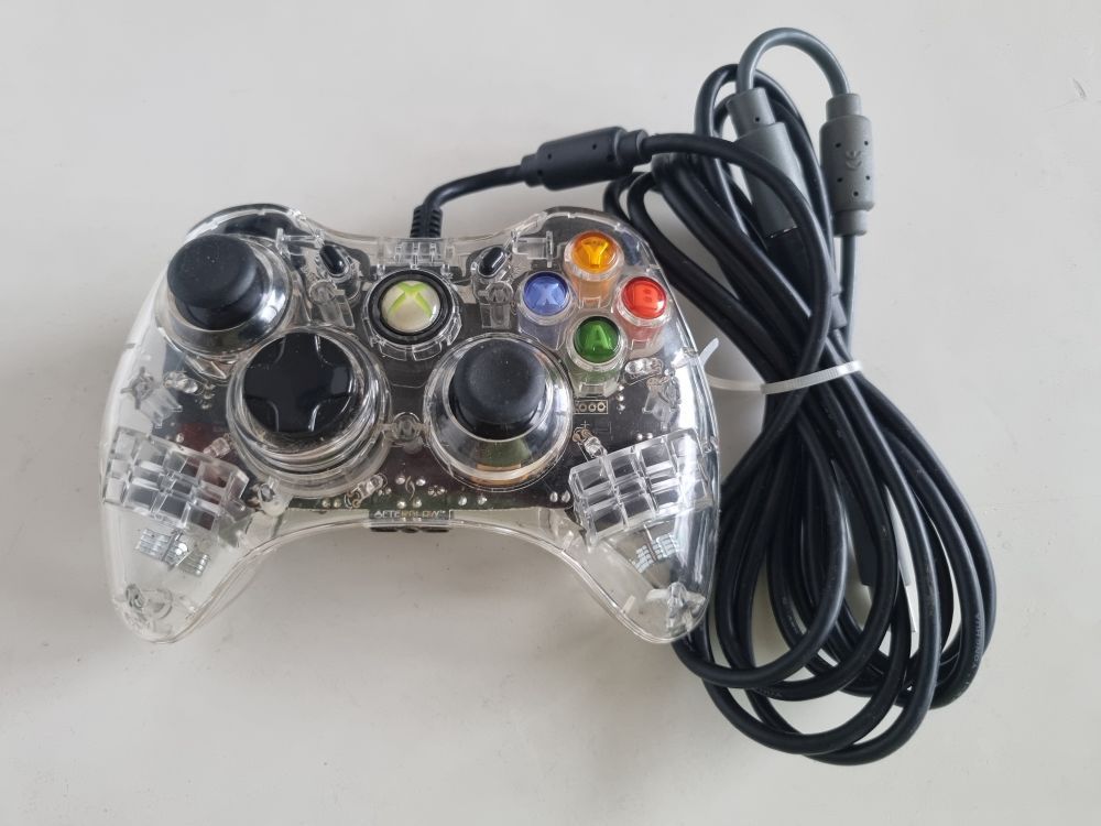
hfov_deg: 67.3
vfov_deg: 53.1
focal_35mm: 26
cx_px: 550
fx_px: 827
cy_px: 413
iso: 320
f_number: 1.8
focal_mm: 5.4
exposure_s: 1/100
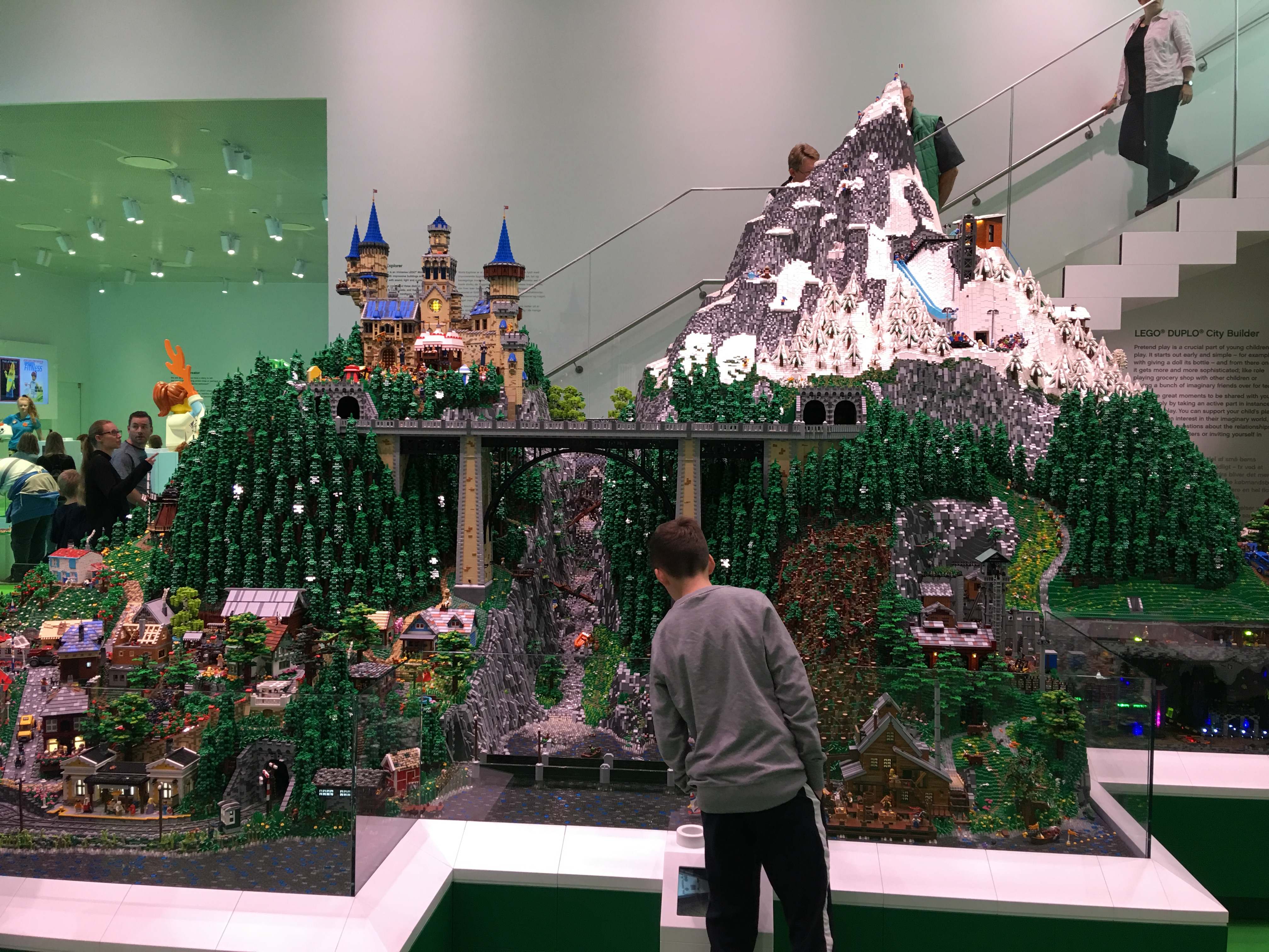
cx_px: 634
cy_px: 476
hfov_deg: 61.7
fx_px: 1063
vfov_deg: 48.2
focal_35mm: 29
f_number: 2.2
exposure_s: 1/33
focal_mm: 4.15
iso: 50
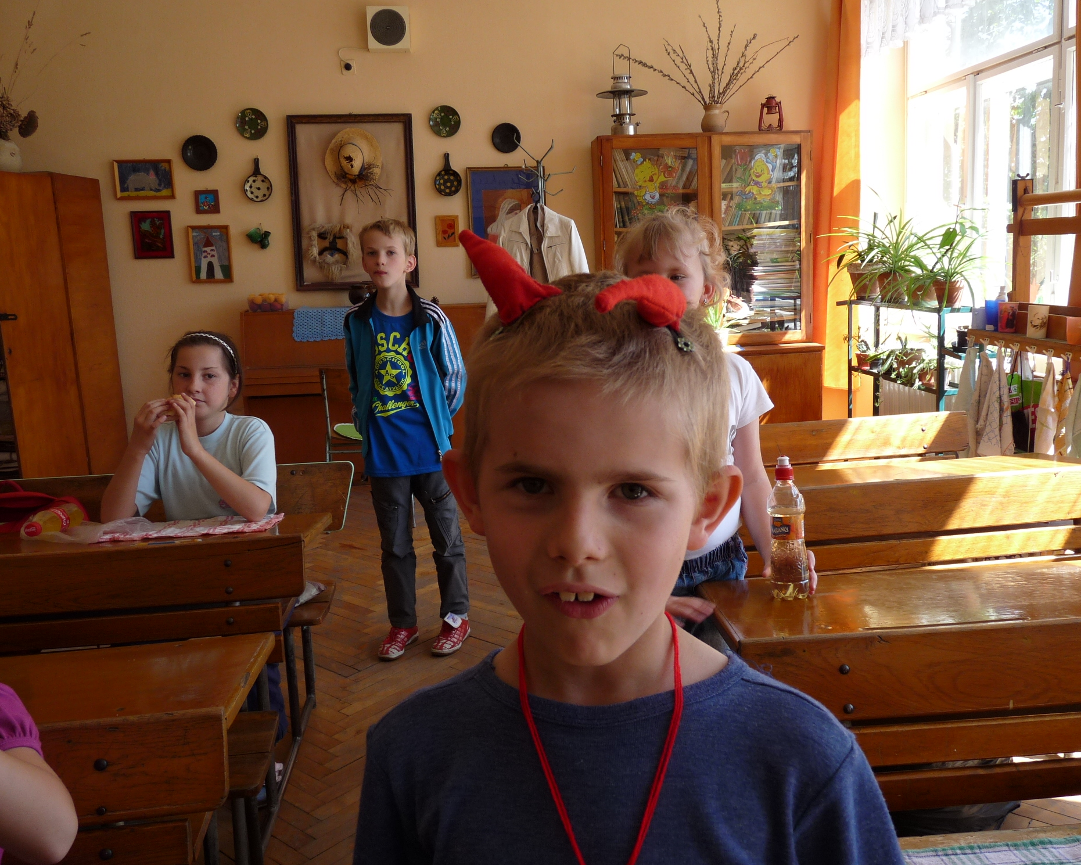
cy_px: 420
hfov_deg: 60.4
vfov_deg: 50.0
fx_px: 928
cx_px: 581
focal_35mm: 29
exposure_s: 1/100
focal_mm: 4.8
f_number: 3.2
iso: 100
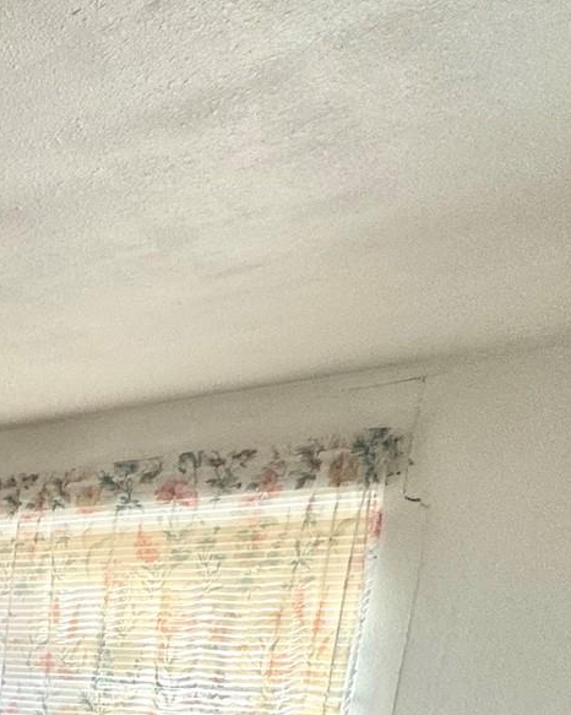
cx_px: -504
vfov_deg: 33.1
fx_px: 1014
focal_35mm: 48
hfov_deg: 20.2
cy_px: 816
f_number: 2.2
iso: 80
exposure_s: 1/99
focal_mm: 2.22
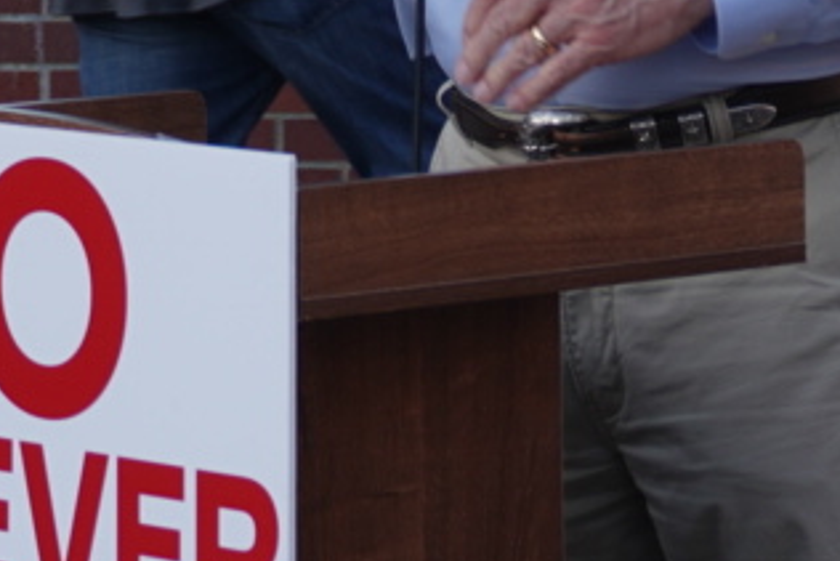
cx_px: 909
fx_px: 6619
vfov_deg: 4.8
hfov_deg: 7.2
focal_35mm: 284
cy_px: -284
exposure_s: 1/60
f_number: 5.6
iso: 64
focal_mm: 37
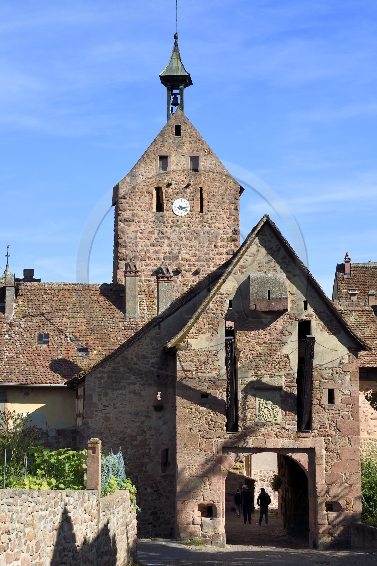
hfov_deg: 19.7
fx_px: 1085
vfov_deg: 29.3
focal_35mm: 69
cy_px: 273
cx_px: 191
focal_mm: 65
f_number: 14
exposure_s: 1/200
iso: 200
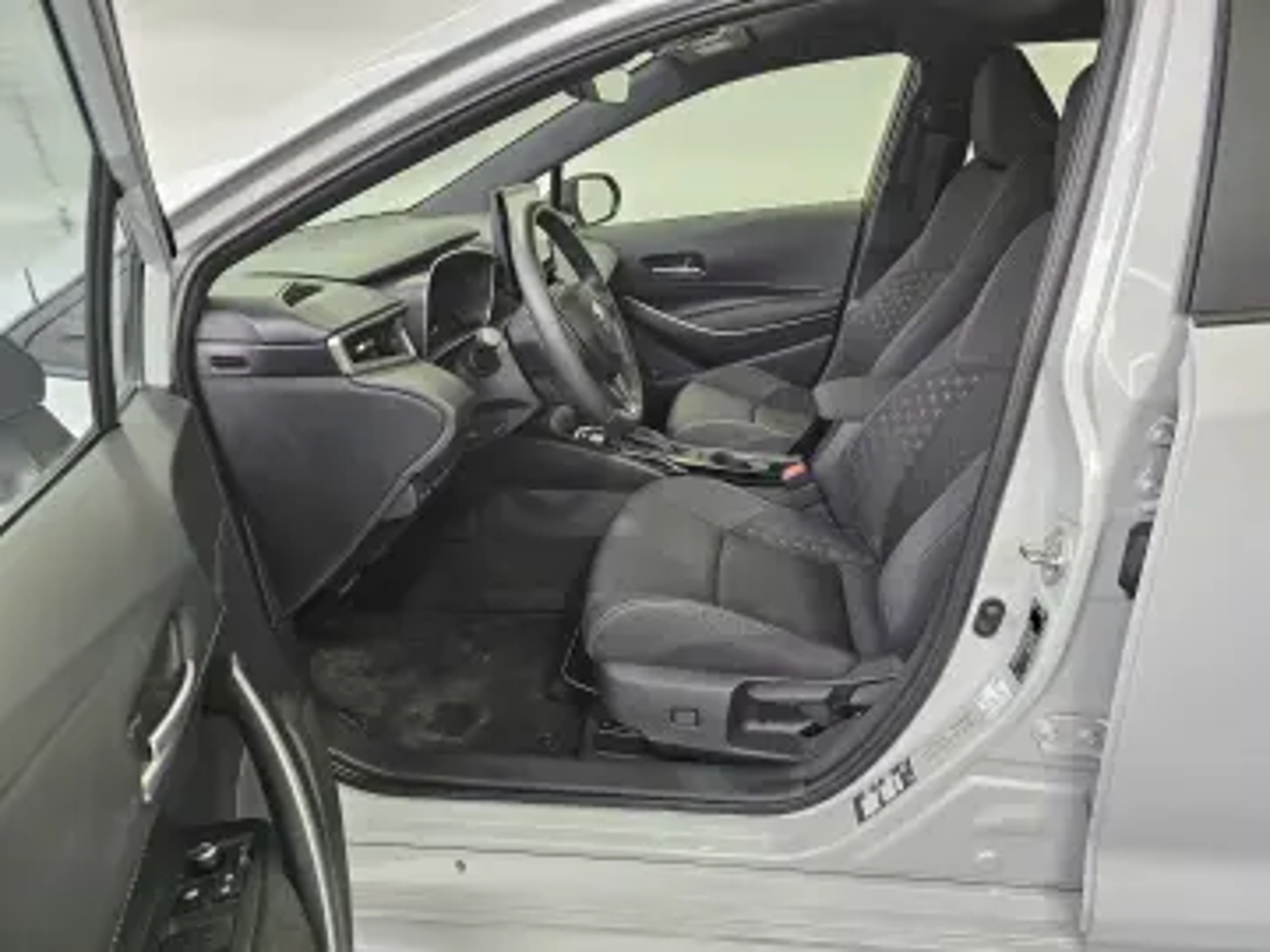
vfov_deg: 58.9
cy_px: 476
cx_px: 635
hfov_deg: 73.9
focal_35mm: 23
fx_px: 844
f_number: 1.7
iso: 160
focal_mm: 6.3
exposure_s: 1/100
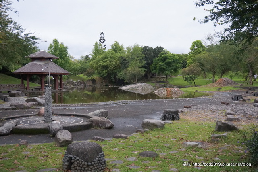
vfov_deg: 35.4
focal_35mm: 38
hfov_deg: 51.3
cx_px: 129
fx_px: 268
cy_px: 86
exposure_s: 1/160
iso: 1250
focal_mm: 25
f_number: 4.5
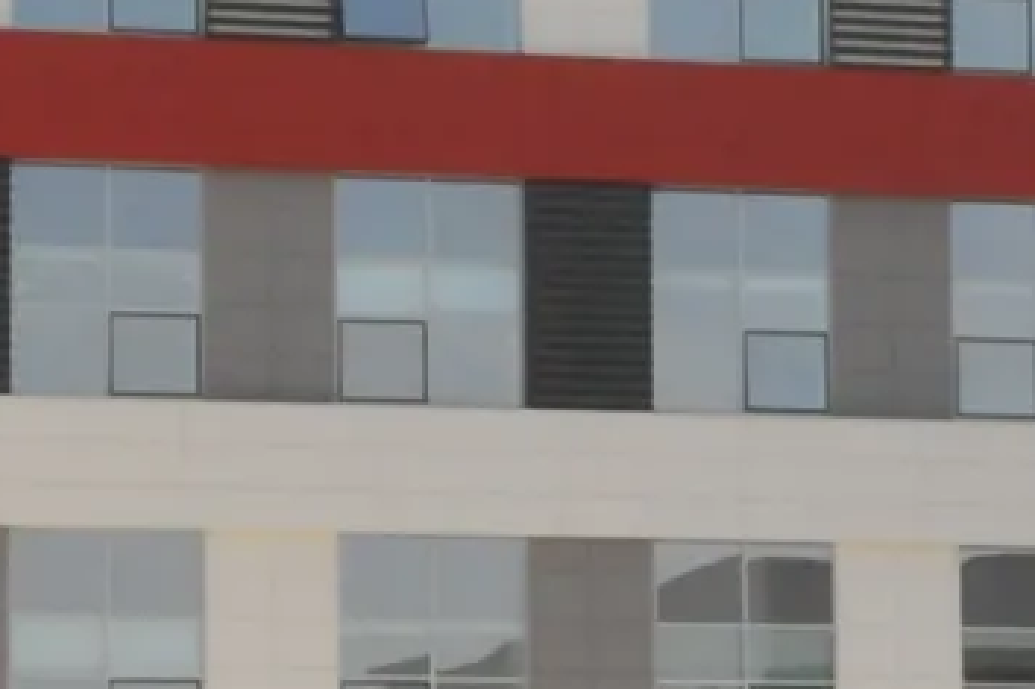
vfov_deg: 5.0
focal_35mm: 272
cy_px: 82
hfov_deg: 7.4
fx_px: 7805
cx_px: 1733
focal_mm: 25
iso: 800
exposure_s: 1/320
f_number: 22
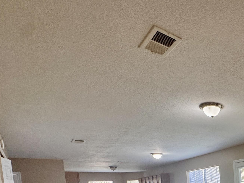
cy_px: 205
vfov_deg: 36.7
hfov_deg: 46.4
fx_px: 225
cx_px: 250
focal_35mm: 32
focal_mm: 2.22
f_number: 2.2
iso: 200
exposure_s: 1/120
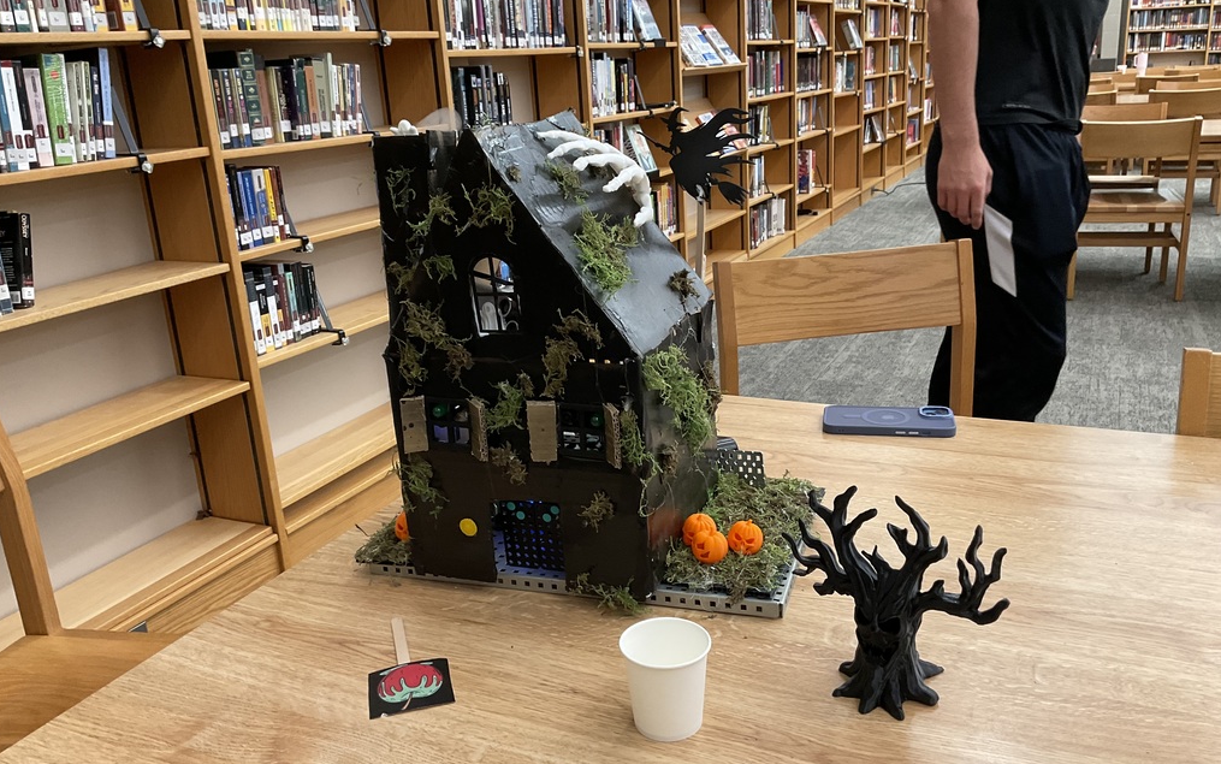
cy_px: 381
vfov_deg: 40.6
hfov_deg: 61.2
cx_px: 607
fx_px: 1032
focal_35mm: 31
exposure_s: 1/60
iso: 80
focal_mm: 3
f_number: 1.8
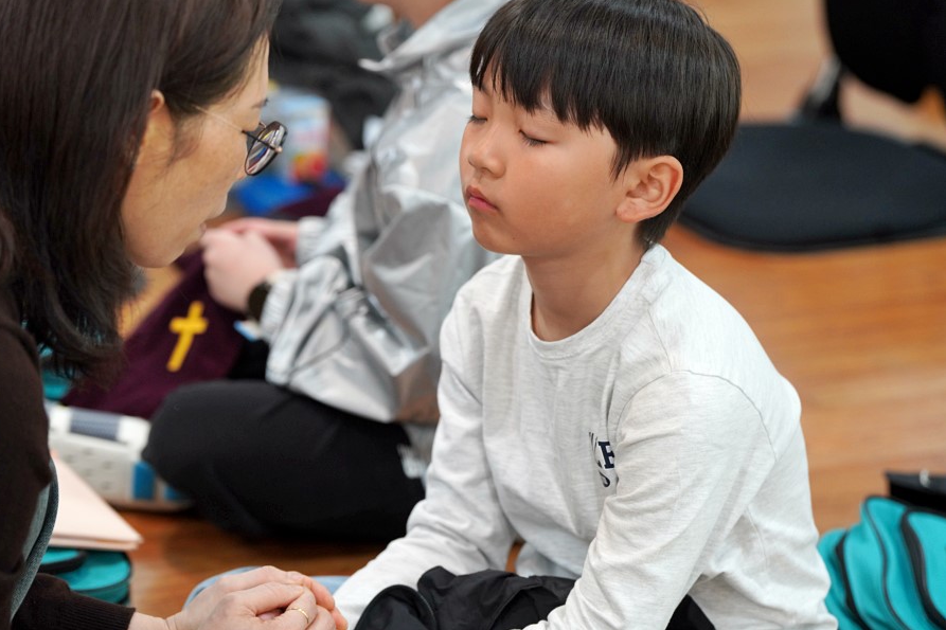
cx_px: 471
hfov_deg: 15.9
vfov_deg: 10.6
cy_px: 313
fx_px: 3389
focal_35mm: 129
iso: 2000
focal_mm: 128
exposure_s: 1/160
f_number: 4
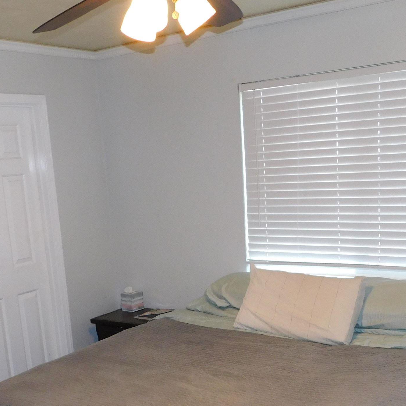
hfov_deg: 36.0
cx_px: 181
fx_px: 624
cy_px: 308
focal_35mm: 47
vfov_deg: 35.2
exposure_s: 1/30
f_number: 3
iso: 200
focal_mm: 4.1
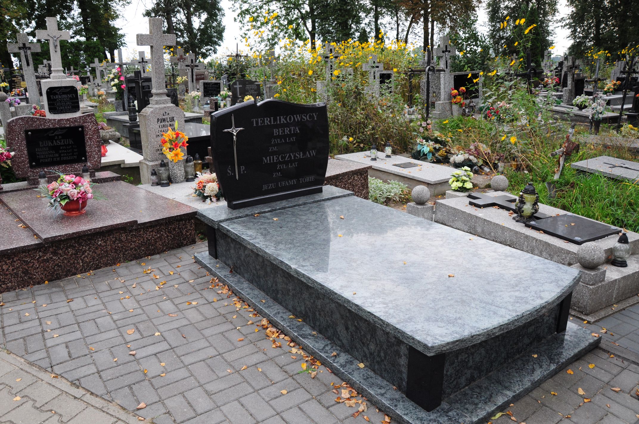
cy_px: 212
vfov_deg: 47.8
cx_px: 320
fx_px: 479
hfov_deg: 67.4
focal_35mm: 27
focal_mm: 18
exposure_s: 1/320
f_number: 7.1
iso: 400
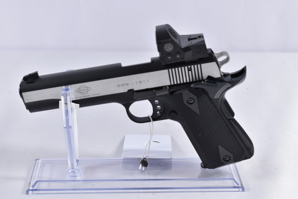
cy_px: 100
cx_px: 149
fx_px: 571
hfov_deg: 29.2
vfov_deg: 19.7
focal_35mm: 69
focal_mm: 46
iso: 640
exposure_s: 1/50
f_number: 5.3
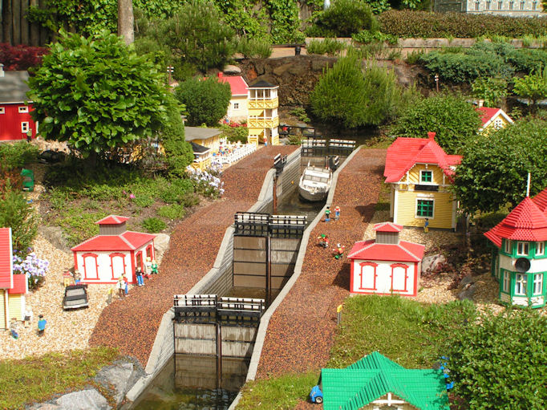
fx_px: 1058
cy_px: 205
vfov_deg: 21.9
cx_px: 274
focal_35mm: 67
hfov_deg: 29.0
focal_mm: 11.1
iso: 50
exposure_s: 1/160
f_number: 6.3
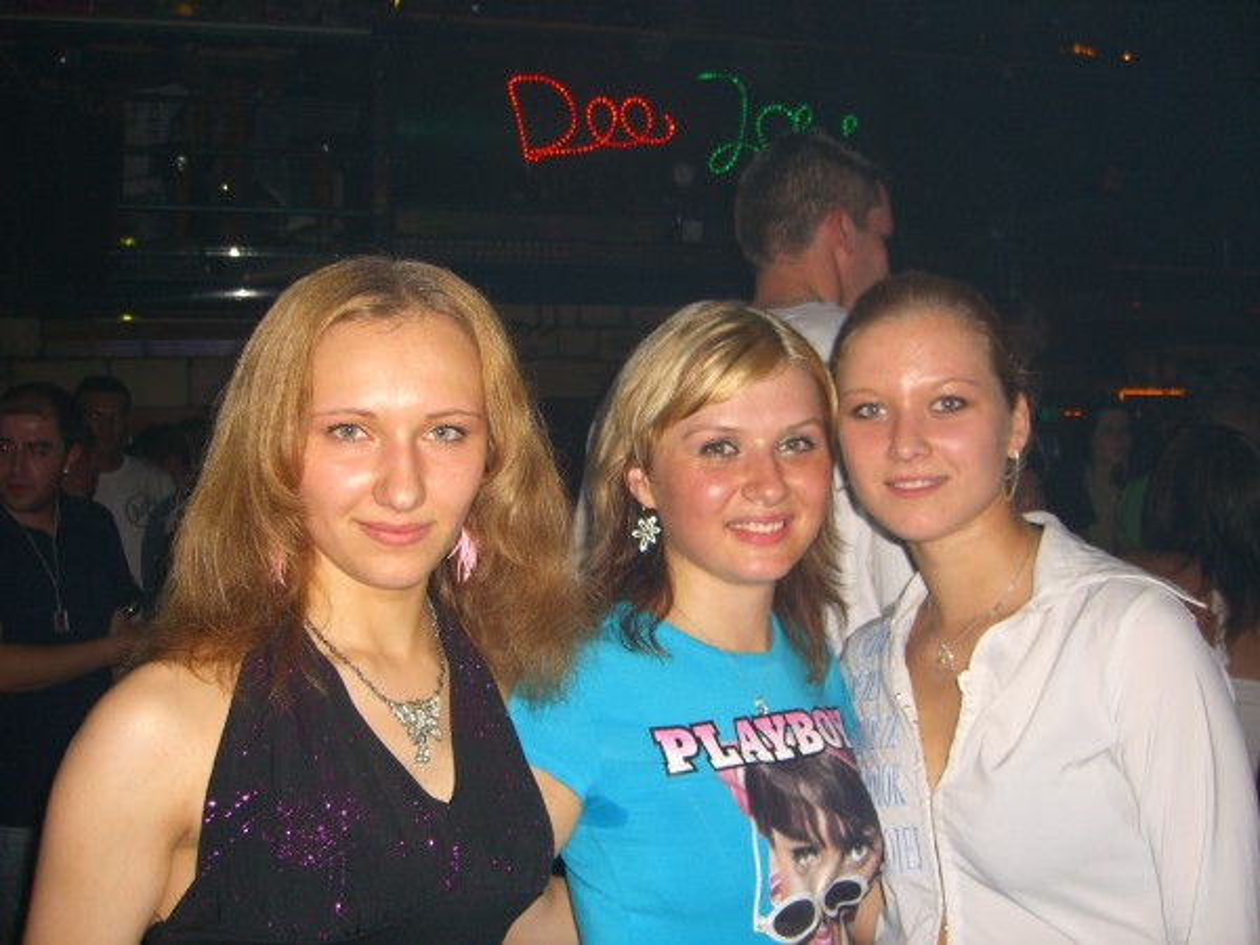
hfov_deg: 49.0
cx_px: 630
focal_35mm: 38
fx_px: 1383
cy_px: 472
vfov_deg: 37.7
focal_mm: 7.9
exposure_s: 1/60
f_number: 2.8
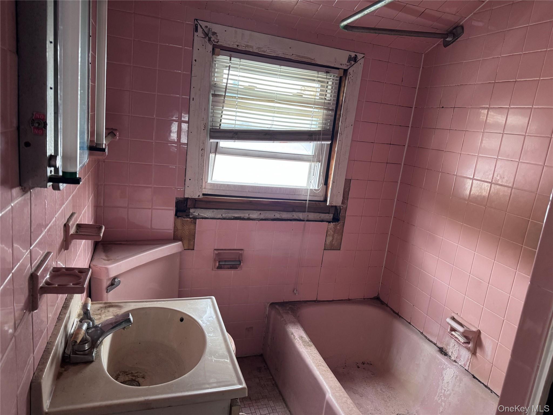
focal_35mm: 24
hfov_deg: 71.6
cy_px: 208
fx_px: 383
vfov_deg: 56.8
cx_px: 276
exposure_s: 1/60
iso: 400
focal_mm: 6.76
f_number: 1.78
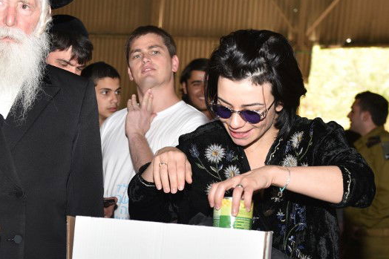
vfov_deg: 15.5
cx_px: 129
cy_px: 173
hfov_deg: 23.0
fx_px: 951
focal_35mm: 88
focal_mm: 36
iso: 320
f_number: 3.5
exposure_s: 1/250
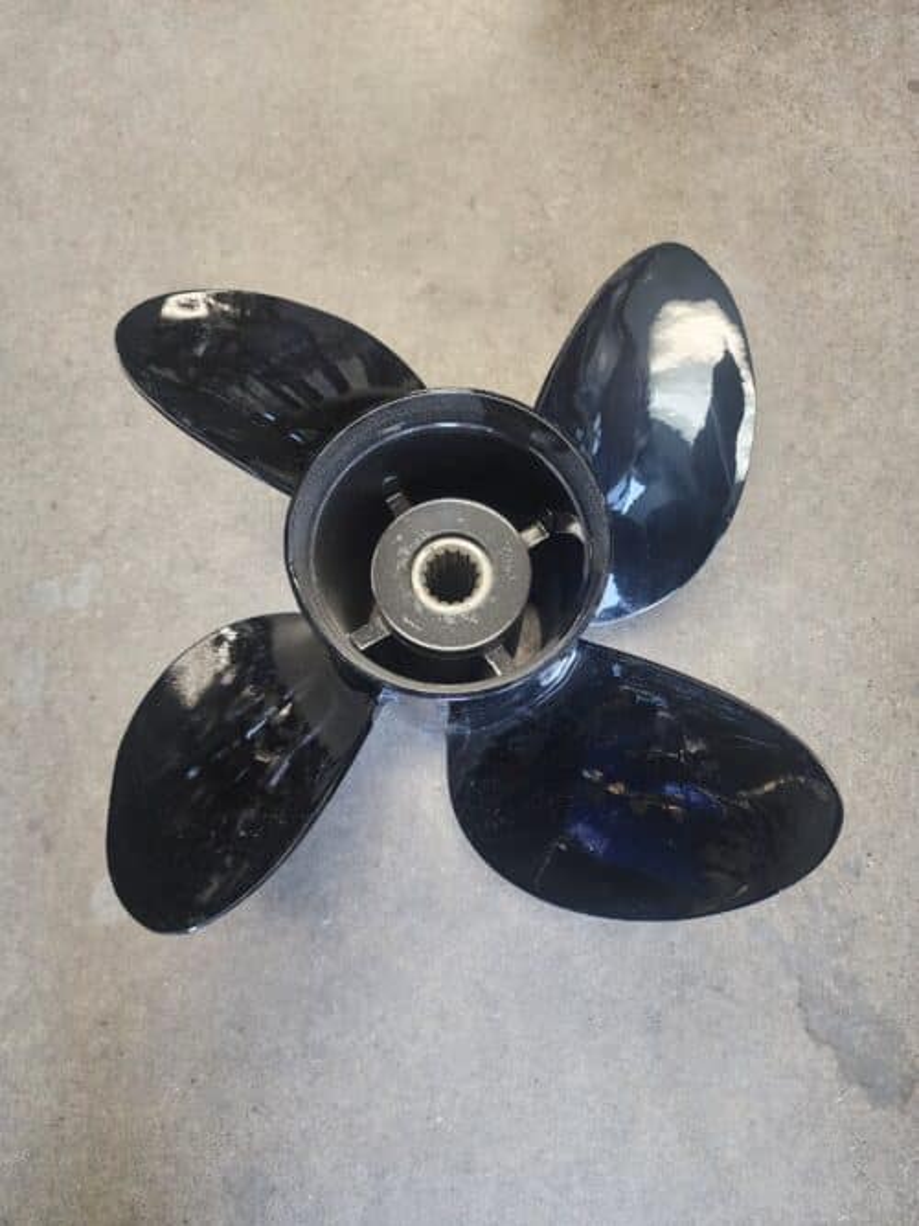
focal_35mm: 23
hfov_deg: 58.9
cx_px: 460
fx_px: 814
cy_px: 613
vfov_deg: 73.9
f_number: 1.8
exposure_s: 1/120
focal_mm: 6.4
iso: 640
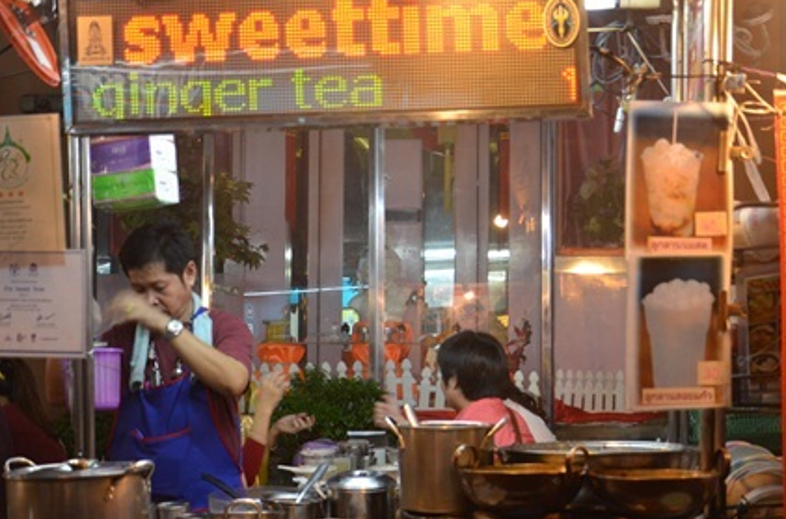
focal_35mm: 64
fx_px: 1394
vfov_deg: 21.1
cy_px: 304
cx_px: 423
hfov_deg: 31.5
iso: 640
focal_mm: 30
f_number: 4.5
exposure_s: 1/30
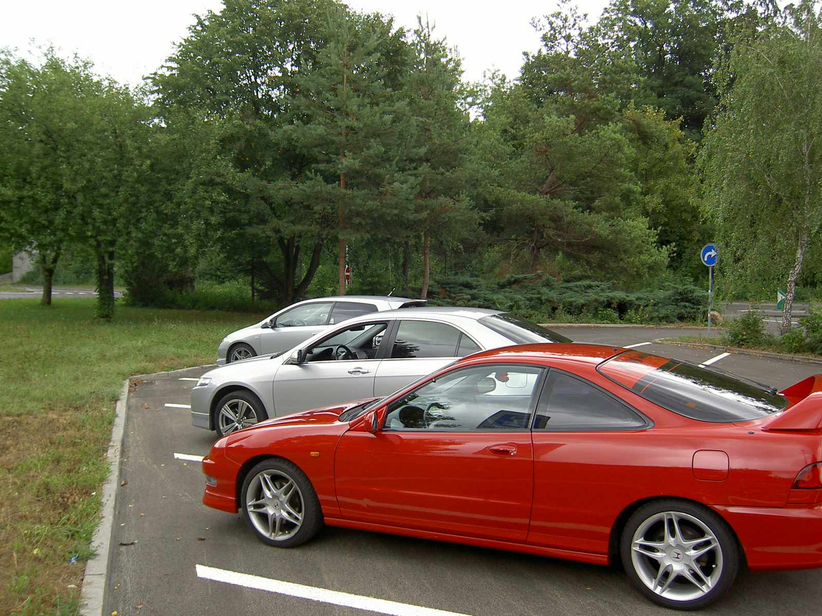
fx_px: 807
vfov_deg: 41.8
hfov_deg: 54.0
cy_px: 308
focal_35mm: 34
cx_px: 411
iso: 50
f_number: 2.8
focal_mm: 5.6
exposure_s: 1/160
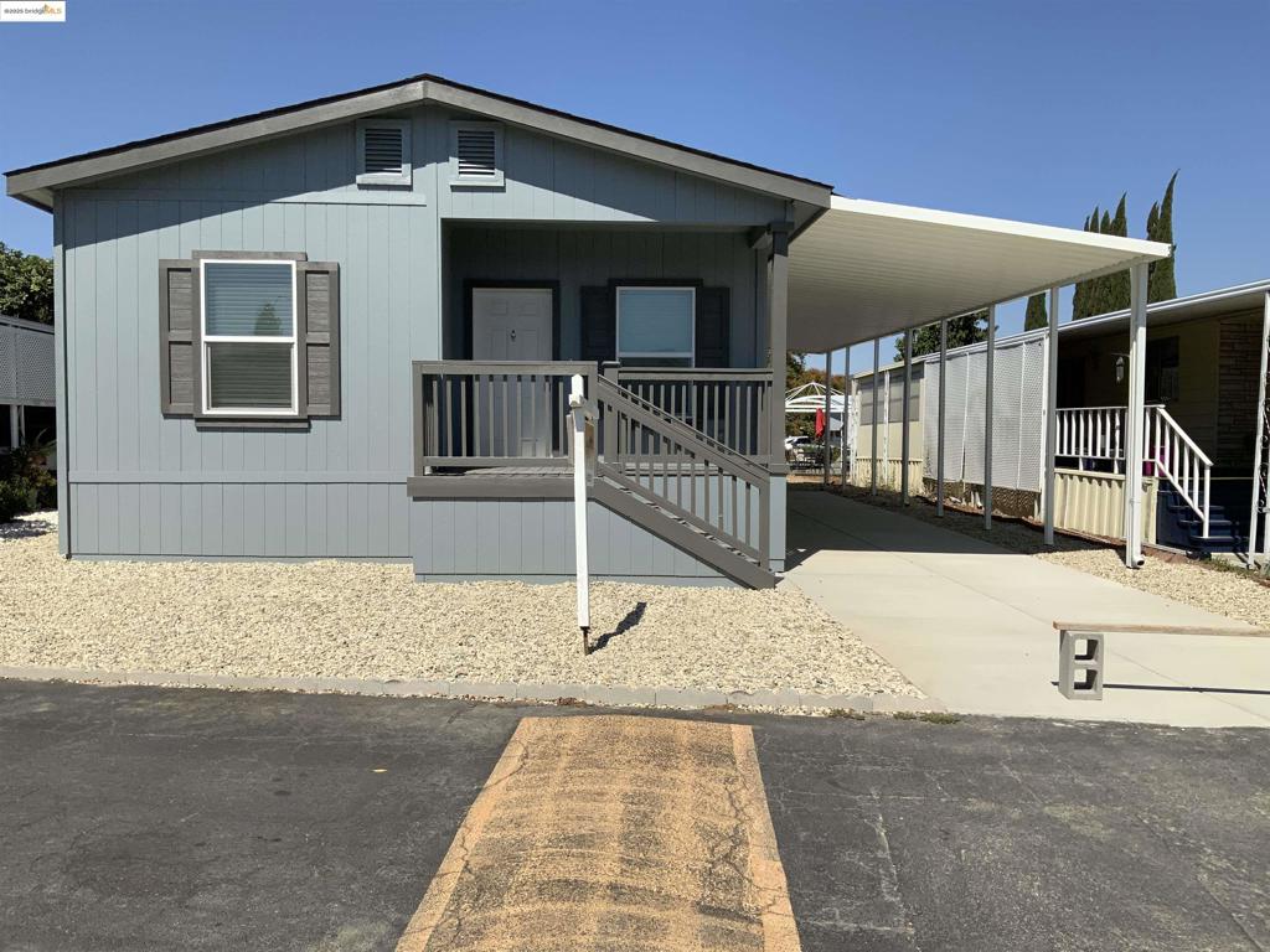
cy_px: 476
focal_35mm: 29
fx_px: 1064
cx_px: 635
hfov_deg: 61.7
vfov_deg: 48.2
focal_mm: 3
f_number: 1.8
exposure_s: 1/3534
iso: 20
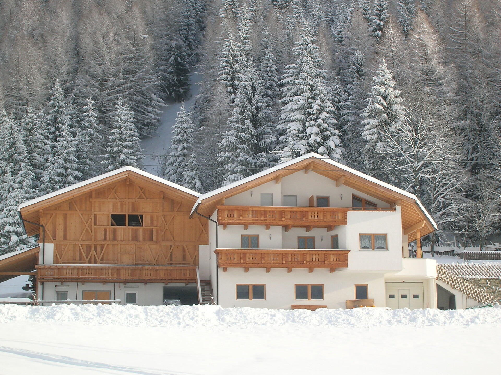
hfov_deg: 23.9
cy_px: 188
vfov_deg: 18.0
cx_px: 250
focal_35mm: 82
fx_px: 1186
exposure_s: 1/110
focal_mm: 13.6
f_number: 7.2
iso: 50
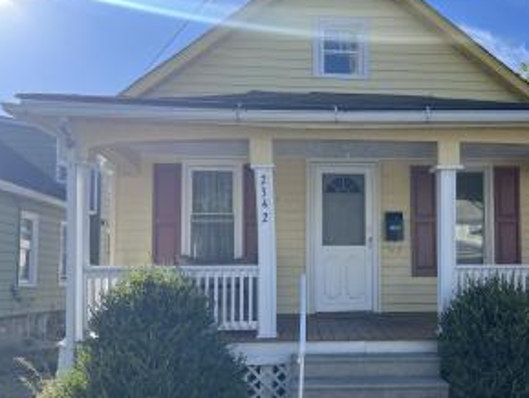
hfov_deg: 50.5
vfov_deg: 39.4
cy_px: 248
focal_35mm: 36
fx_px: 550
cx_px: 350
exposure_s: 1/1838
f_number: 1.5
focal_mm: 5.7
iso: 50
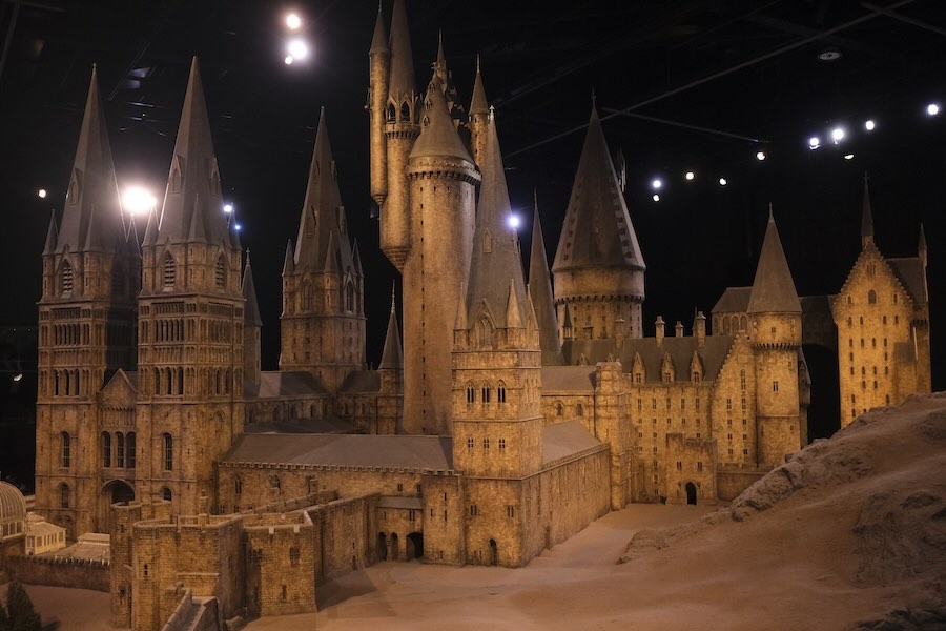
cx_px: 473
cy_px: 316
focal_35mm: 35
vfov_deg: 37.9
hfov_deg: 54.4
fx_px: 920
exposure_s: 1/120
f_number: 2
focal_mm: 23
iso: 1600
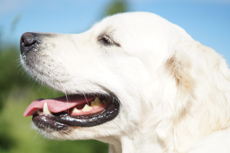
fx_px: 479
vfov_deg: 18.2
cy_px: 76
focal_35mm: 75
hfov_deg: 27.0
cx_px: 115
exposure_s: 1/3200
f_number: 1.8
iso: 100
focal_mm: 50
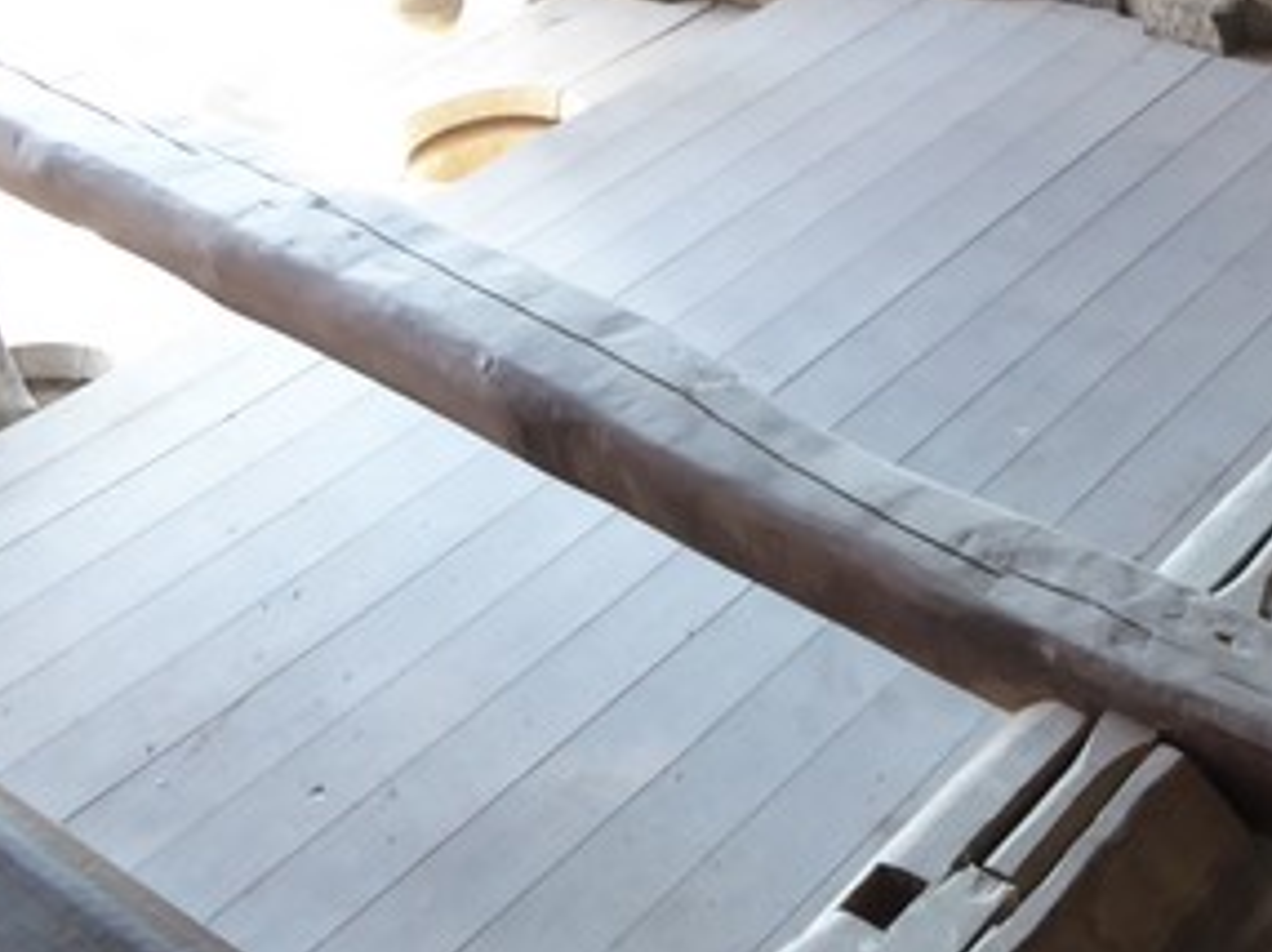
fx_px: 2056
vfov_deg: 25.9
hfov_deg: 33.1
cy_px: 320
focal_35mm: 56
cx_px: 1076
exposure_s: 1/30
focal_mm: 4.3
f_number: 3.3
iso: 400
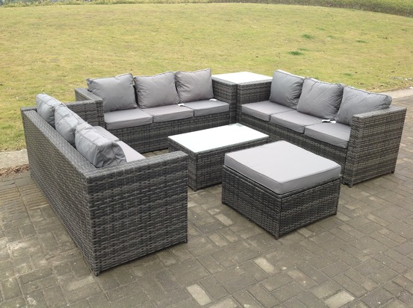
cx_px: 206
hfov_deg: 52.7
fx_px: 417
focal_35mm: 35
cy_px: 154
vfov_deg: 40.6
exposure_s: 1/254
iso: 50
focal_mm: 4.28
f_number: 2.4
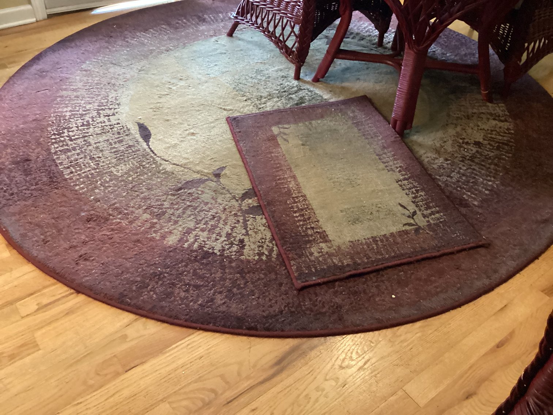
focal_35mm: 31
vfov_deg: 45.4
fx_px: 495
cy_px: 208
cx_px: 276
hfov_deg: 58.3
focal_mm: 3.3
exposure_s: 1/30
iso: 640
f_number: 2.4
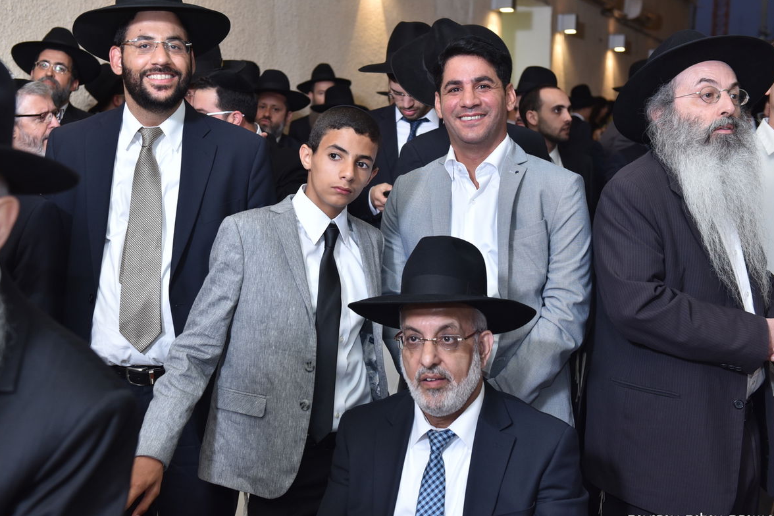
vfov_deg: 27.0
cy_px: 241
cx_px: 359
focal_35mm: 50
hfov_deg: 39.6
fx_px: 1075
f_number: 4
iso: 500
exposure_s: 1/80
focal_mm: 42
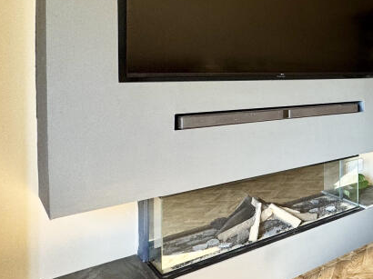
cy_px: 81
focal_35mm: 35
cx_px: 460
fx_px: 377
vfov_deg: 39.9
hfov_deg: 37.6
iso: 100
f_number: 2.2
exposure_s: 1/99
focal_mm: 2.22
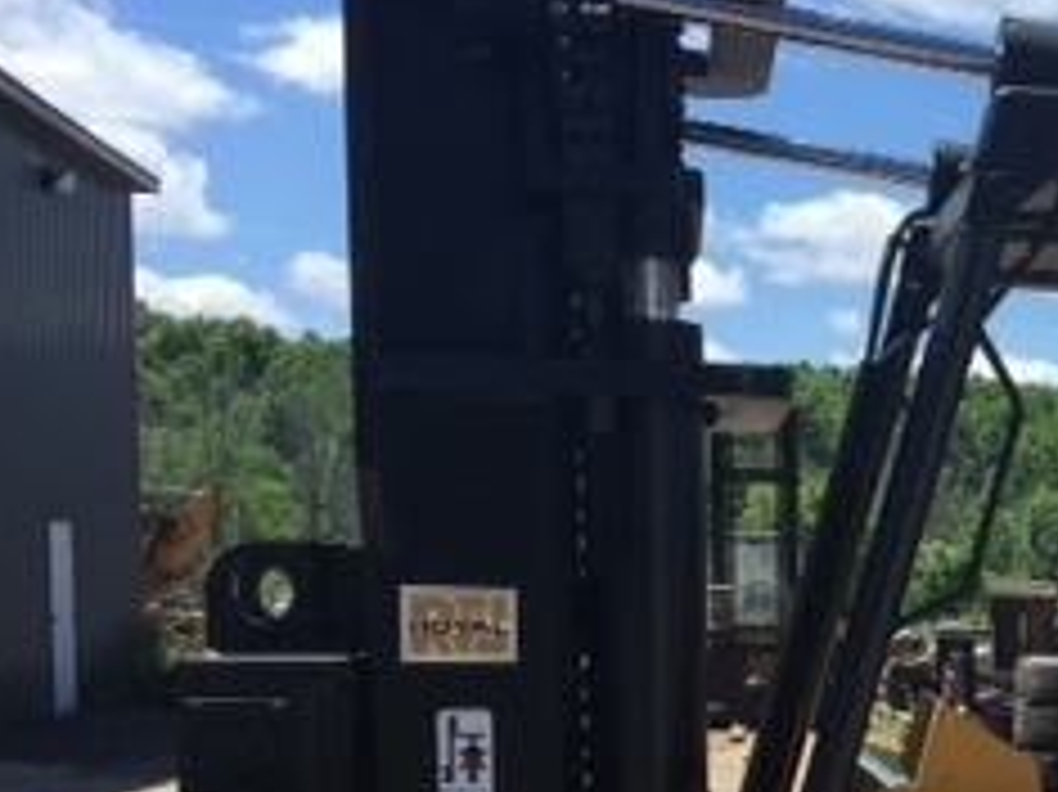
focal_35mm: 79
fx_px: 2413
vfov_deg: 18.1
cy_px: 828
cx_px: 1247
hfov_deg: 22.8
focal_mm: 4.15
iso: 32
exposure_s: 1/1319
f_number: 2.2
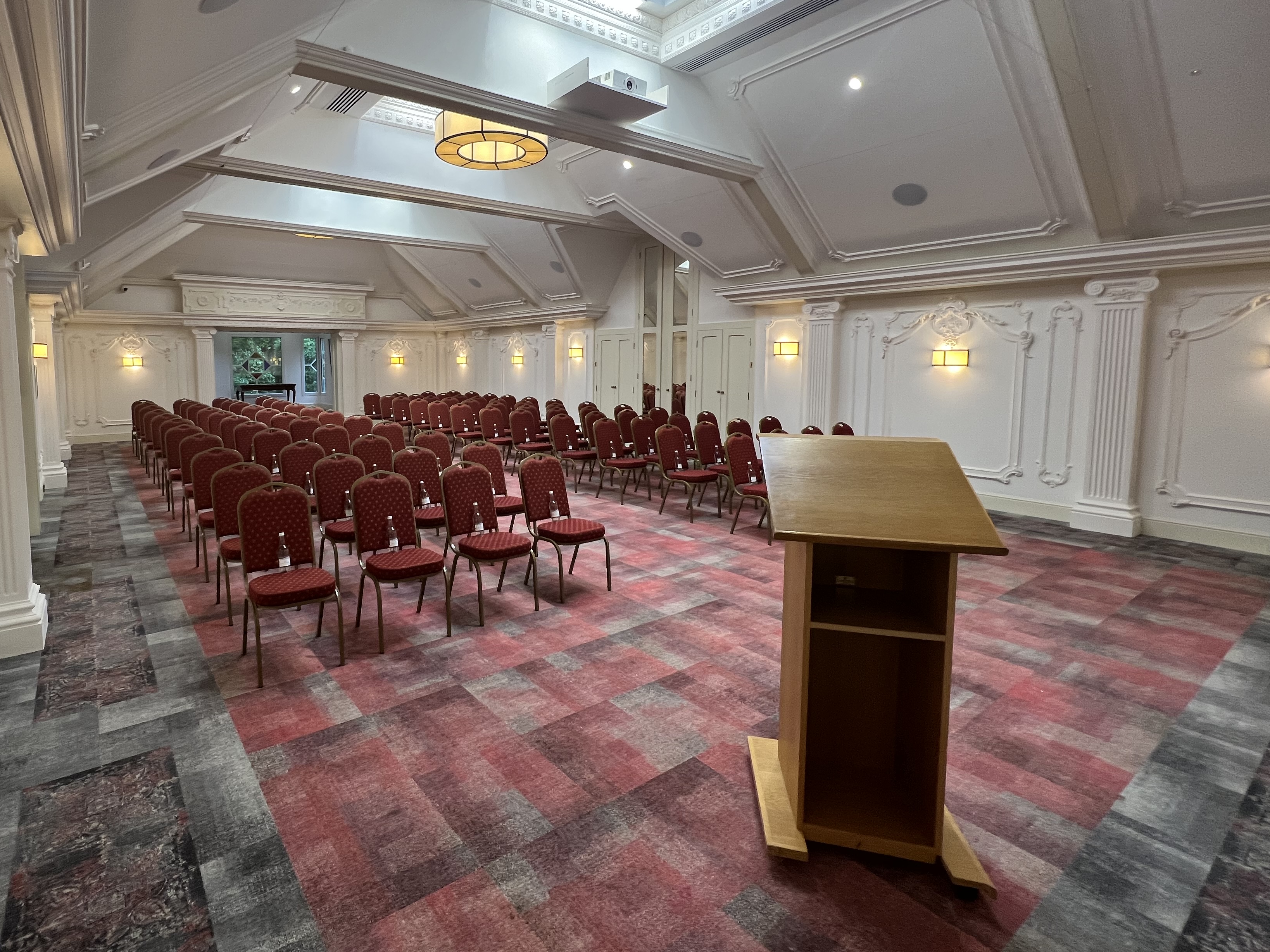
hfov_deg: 93.0
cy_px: 417
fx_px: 587
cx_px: 493
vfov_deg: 77.8
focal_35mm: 16
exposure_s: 1/100
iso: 160
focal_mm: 1.57
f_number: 1.8
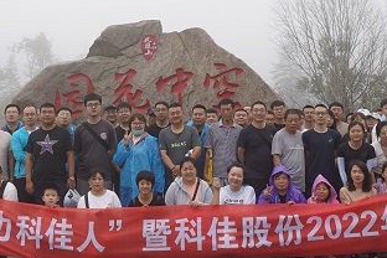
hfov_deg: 38.0
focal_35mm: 52
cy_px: 68
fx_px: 559
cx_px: 150
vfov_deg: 25.7
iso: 100
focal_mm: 18
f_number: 5.6
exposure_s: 1/60
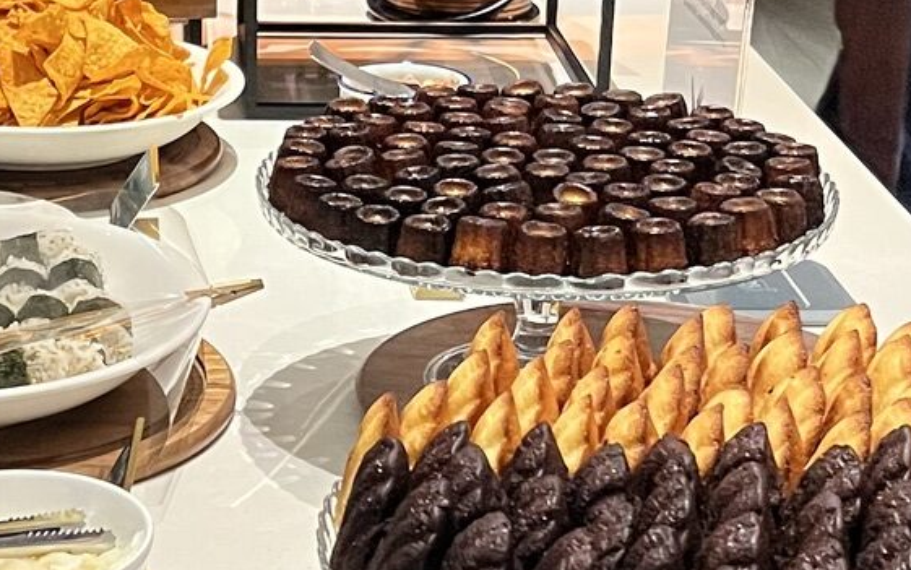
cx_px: 274
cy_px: 222
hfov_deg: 20.9
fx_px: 2459
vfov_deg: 13.2
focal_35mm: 99
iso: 500
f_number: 1.5
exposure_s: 1/60
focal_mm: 5.7
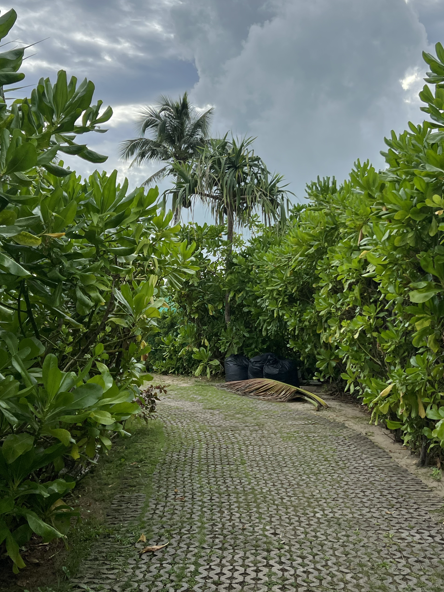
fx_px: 701
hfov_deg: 35.1
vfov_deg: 45.6
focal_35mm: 41
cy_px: 242
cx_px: 258
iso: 50
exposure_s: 1/3165
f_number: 1.5
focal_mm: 5.7
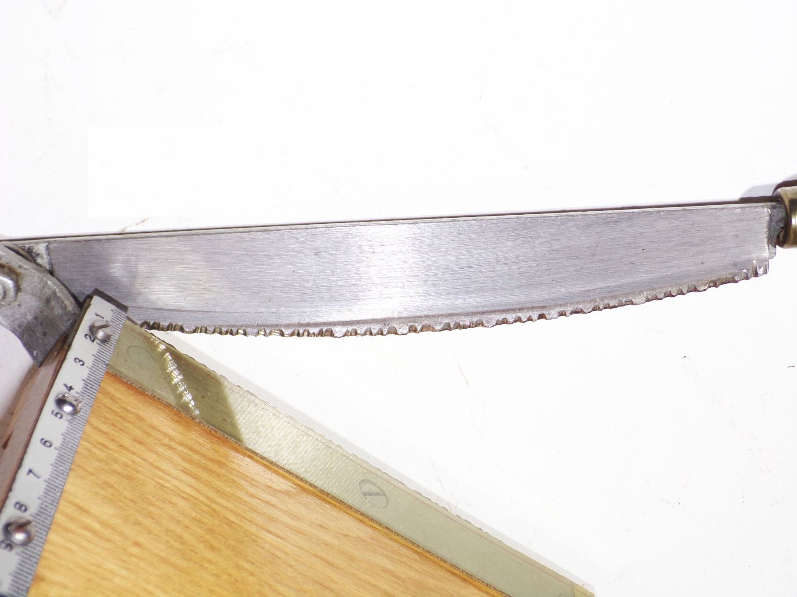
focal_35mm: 42
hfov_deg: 44.8
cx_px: 398
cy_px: 298
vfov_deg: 34.3
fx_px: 967
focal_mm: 7.6
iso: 80
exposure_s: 1/52
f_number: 3.4
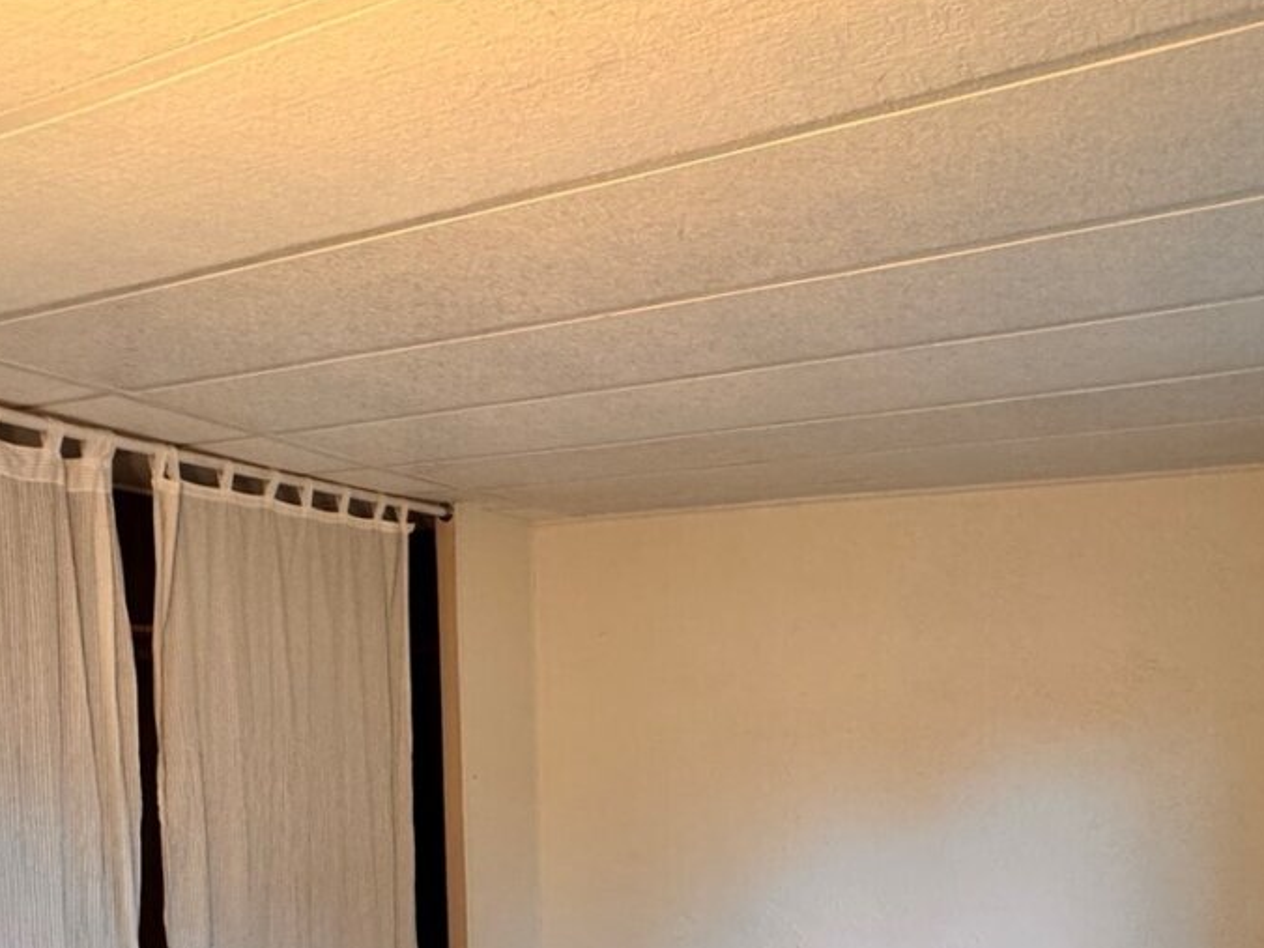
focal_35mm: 29
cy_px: 806
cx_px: 729
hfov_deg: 61.3
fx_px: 1059
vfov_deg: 44.9
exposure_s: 1/60
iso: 640
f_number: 2.2
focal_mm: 2.22
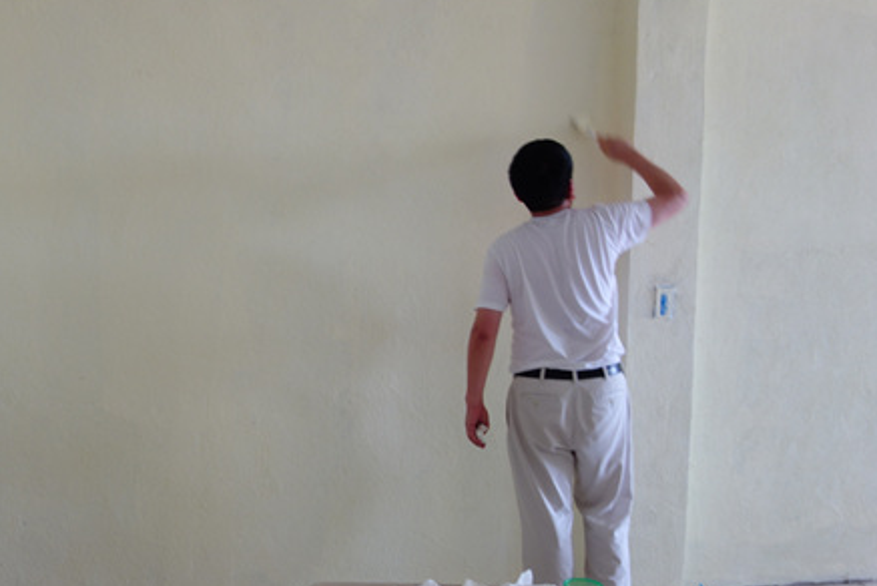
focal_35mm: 41
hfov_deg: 46.6
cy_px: 334
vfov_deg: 32.6
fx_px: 999
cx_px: 287
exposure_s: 1/30
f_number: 1.8
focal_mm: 10.4
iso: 125
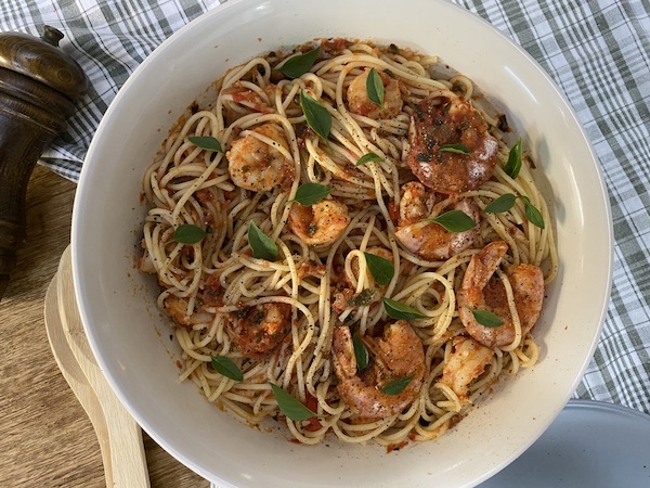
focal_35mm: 26
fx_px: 488
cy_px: 244
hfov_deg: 67.3
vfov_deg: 53.1
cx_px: 325
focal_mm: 4.25
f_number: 1.8
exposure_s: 1/50
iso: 400
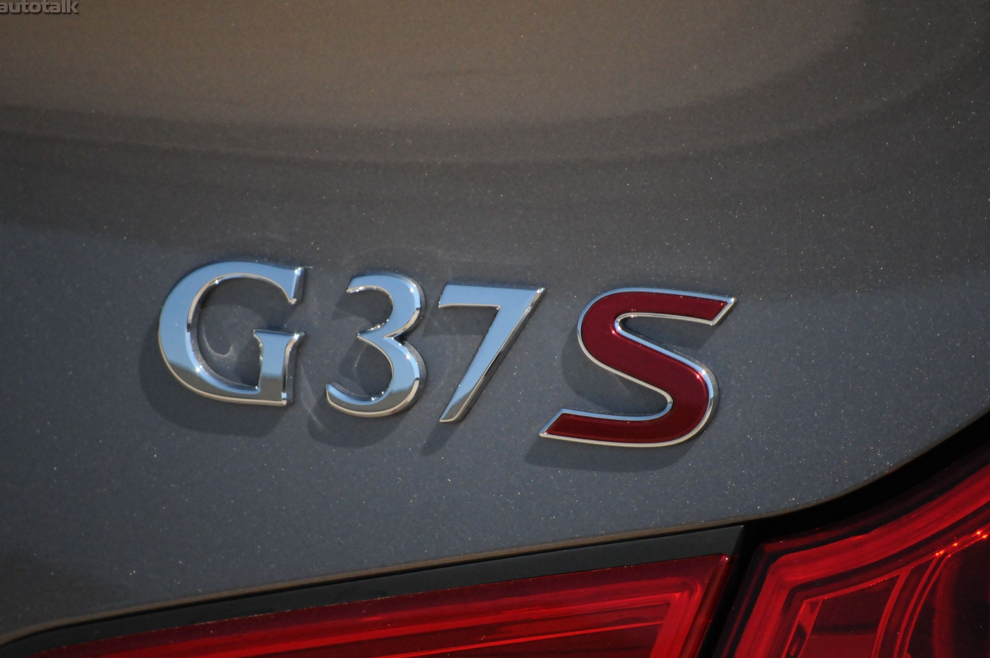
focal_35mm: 305
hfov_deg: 6.8
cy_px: 331
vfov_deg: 4.5
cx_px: 492
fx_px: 8378
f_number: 5.6
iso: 2000
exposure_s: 1/8000
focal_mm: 200
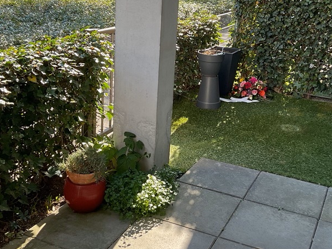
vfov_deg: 30.1
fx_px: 460
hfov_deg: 39.6
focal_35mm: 48
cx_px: 184
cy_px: 93
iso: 16
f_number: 1.8
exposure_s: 1/191
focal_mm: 3
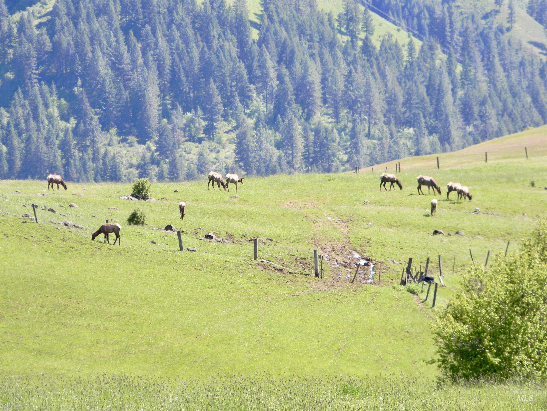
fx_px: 6542
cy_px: 206
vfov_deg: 3.6
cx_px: 274
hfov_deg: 4.8
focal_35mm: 414
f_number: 5.4
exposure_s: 1/170
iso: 80
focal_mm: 75
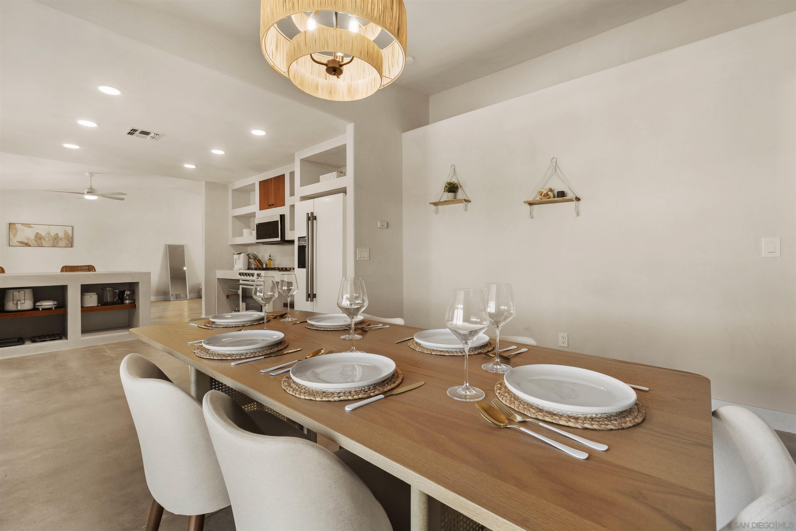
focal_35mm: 16
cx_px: 398
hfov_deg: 96.7
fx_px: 354
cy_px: 266
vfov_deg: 73.7
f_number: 11
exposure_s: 1/10
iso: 400
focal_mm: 16
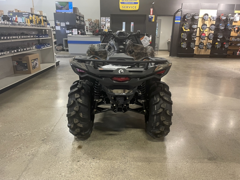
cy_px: 90
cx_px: 120
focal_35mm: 26
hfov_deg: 67.3
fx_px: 180
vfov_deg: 53.1
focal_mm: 4.2
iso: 400
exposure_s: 1/60
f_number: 1.6
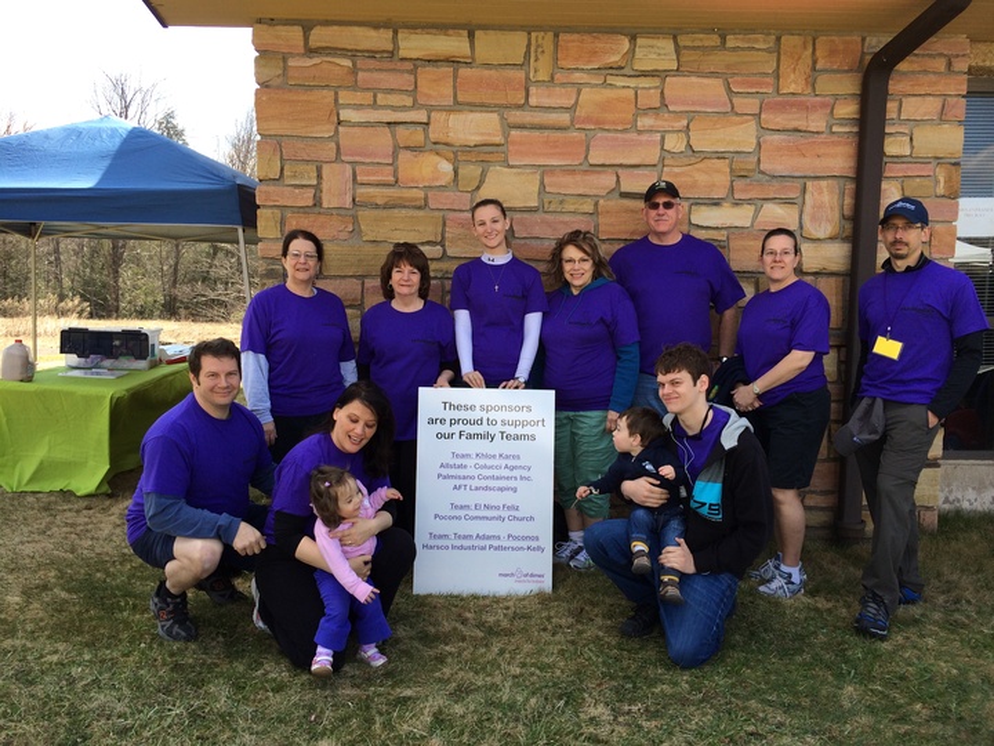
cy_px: 373
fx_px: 861
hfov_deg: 60.0
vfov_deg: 46.8
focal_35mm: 30
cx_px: 497
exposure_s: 1/471
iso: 32
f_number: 2.2
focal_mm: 4.12
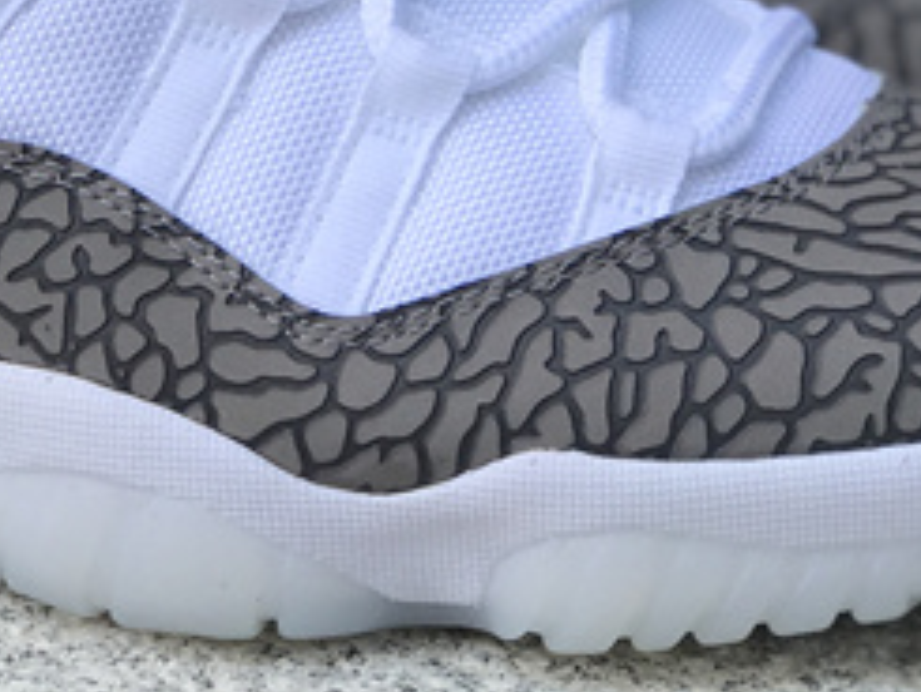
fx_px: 4579
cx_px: 316
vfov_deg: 8.5
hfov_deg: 11.5
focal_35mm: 172
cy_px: -164
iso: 20
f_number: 2.8
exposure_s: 1/241
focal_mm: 6.6
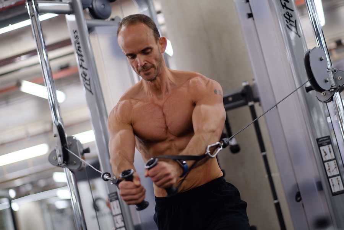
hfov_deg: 24.2
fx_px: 803
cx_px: 172
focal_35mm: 84
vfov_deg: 16.3
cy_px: 115
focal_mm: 56
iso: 400
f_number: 1.4
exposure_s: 1/320
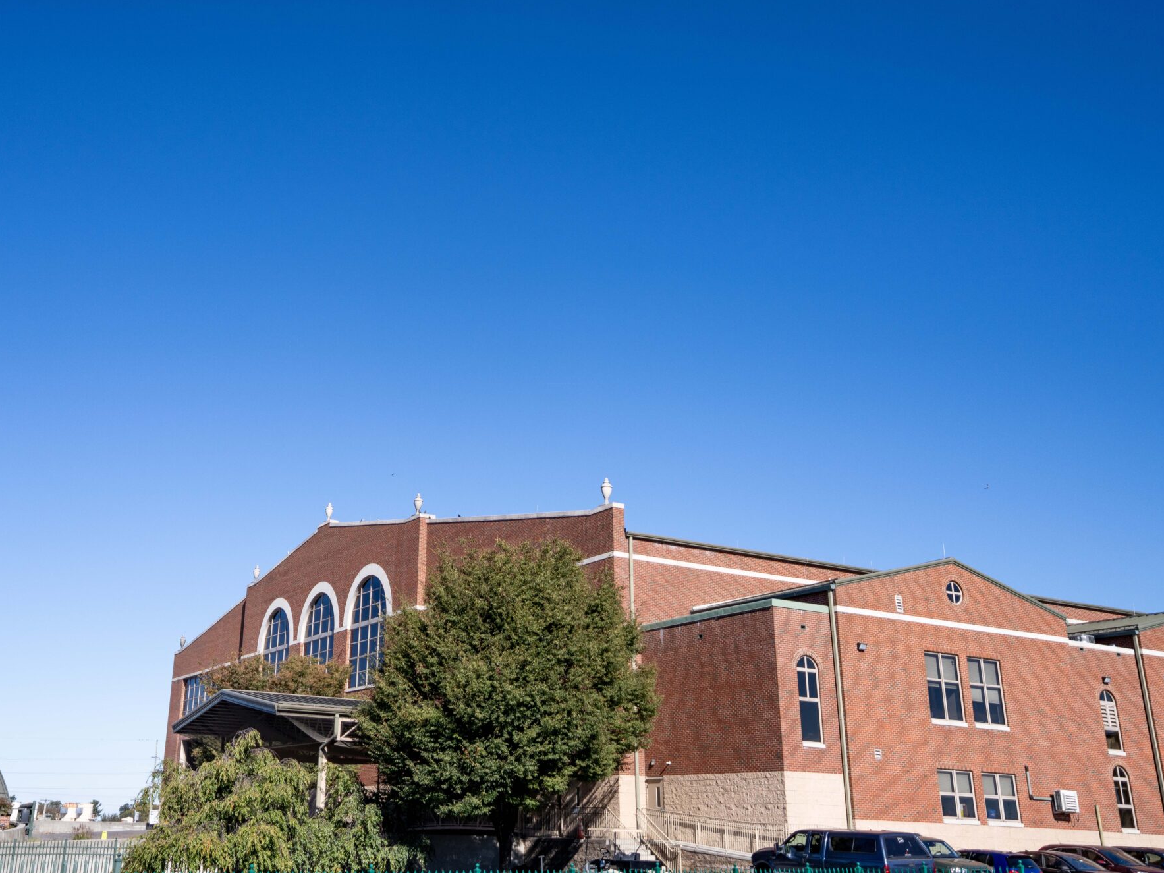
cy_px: 334
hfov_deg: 47.5
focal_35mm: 39
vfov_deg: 36.6
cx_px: 450
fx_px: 1311
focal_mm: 28
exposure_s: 1/4000
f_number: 2.8
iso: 160
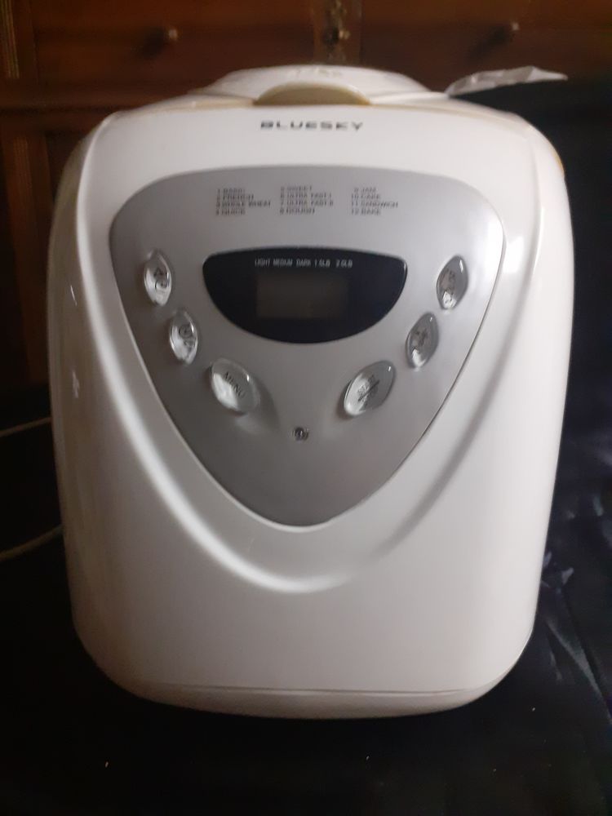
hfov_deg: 51.4
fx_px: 636
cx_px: 306
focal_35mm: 27
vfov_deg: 65.3
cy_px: 408
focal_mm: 3.6
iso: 400
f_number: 1.9
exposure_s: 1/25
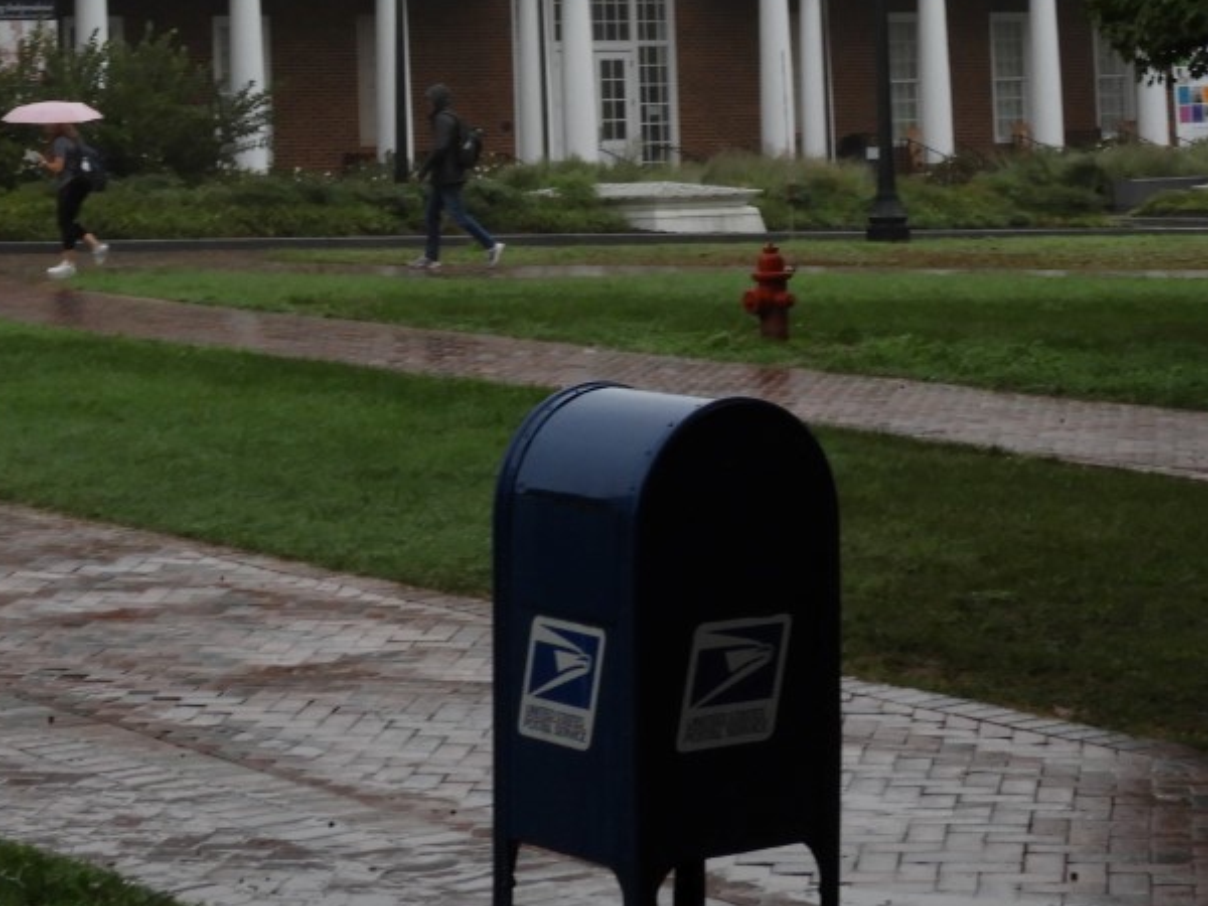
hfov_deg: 18.2
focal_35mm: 108
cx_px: 618
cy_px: -161
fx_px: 3769
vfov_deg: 13.4
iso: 100
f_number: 4
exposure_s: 1/200
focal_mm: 8.1
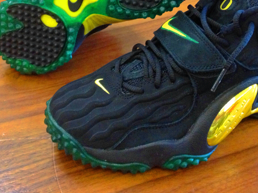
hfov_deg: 30.7
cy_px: 26
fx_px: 470
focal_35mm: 63
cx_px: 136
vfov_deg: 22.8
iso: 320
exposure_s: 1/20
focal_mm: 4.28
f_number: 2.4
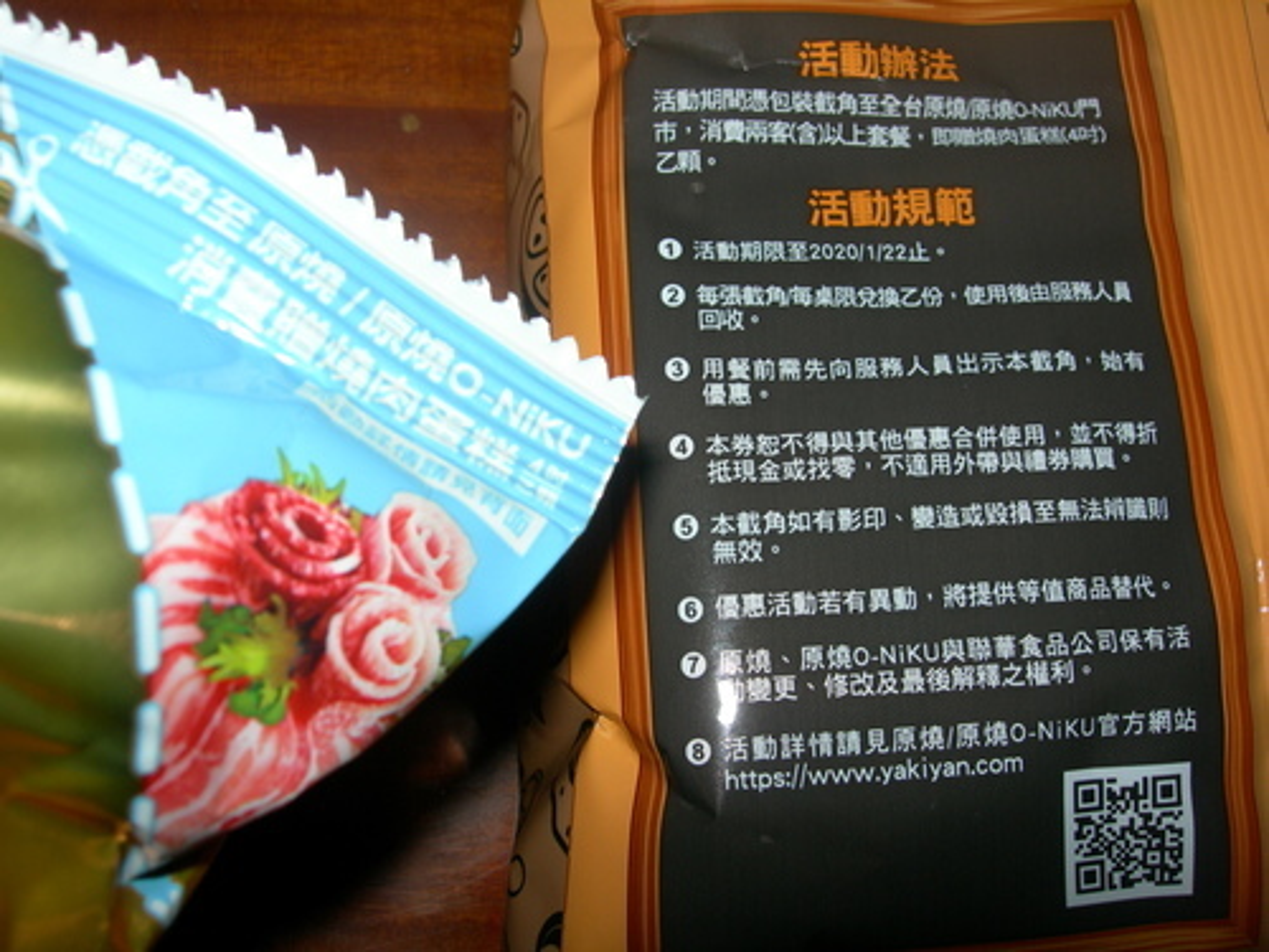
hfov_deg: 49.0
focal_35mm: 38
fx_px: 1393
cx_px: 634
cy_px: 476
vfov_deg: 37.7
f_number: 4.8
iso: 50
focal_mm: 7.8
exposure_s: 1/60.1
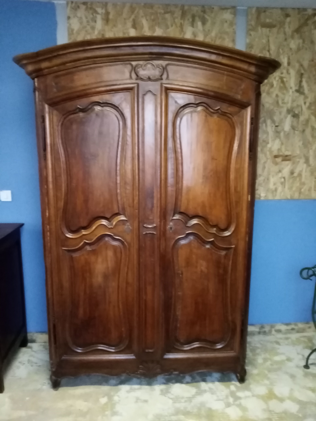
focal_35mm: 26
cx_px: 158
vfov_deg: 67.3
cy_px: 210
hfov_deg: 53.1
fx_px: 316
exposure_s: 1/20
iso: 1107
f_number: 1.8
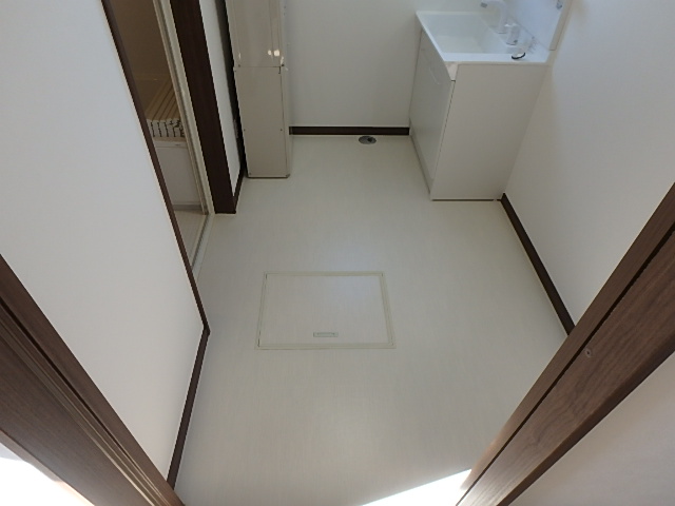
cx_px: 338
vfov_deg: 63.4
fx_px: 409
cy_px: 253
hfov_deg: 79.0
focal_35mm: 21
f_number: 3.5
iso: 160
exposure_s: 1/60
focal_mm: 3.7
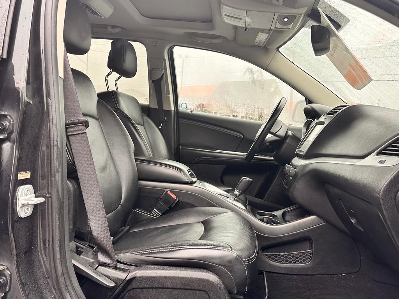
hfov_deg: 59.9
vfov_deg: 46.8
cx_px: 187
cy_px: 137
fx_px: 346
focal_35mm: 30
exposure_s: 1/331
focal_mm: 6.86
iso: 80
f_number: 1.78
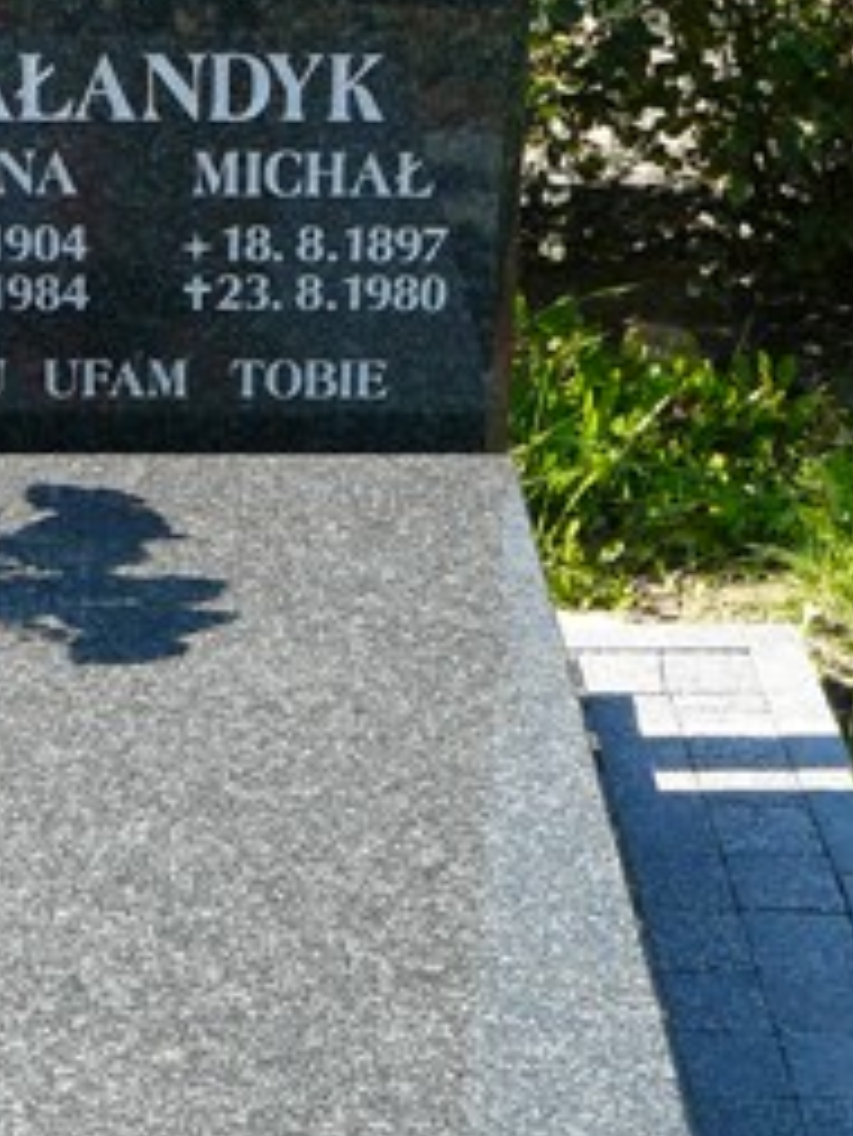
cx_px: 81
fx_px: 2987
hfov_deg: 16.0
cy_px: 799
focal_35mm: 91
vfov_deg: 21.4
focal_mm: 6
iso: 100
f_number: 4
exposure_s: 1/160
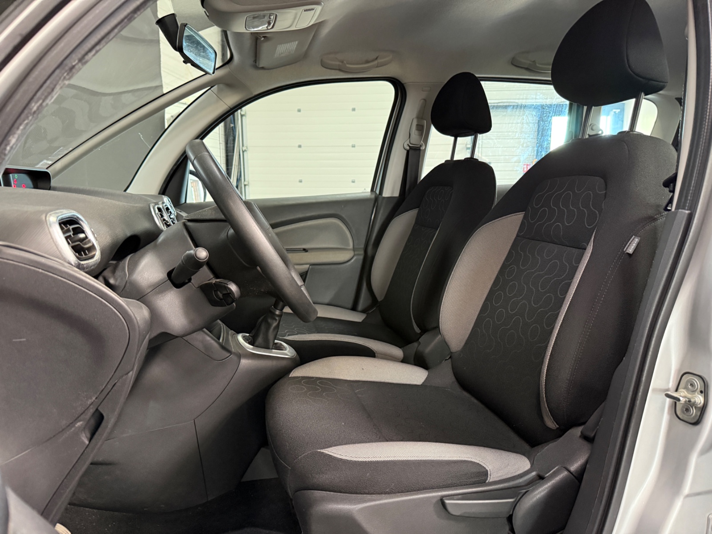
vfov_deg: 56.8
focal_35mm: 24
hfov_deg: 71.6
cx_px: 356
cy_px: 267
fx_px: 494
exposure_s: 1/50
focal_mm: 6.76
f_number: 1.78
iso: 800
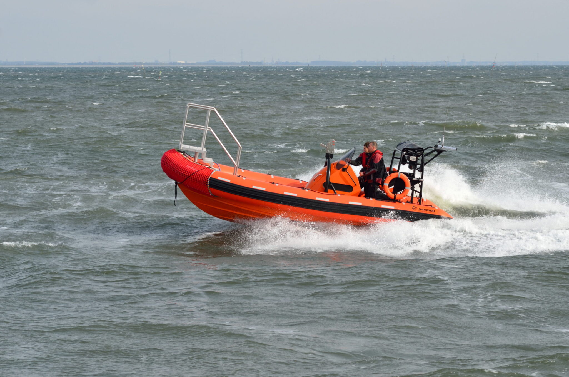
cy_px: 188
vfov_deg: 10.7
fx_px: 2011
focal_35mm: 128
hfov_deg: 16.1
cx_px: 284
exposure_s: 1/640
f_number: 6.3
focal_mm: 85
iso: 200
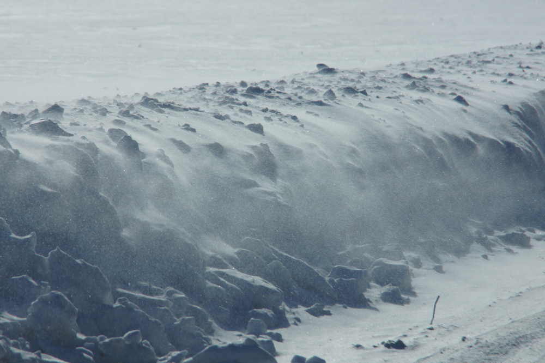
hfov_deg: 6.9
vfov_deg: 4.6
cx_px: 272
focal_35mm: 300
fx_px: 4540
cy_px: 182
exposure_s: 1/400
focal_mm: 200
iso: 100
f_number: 10
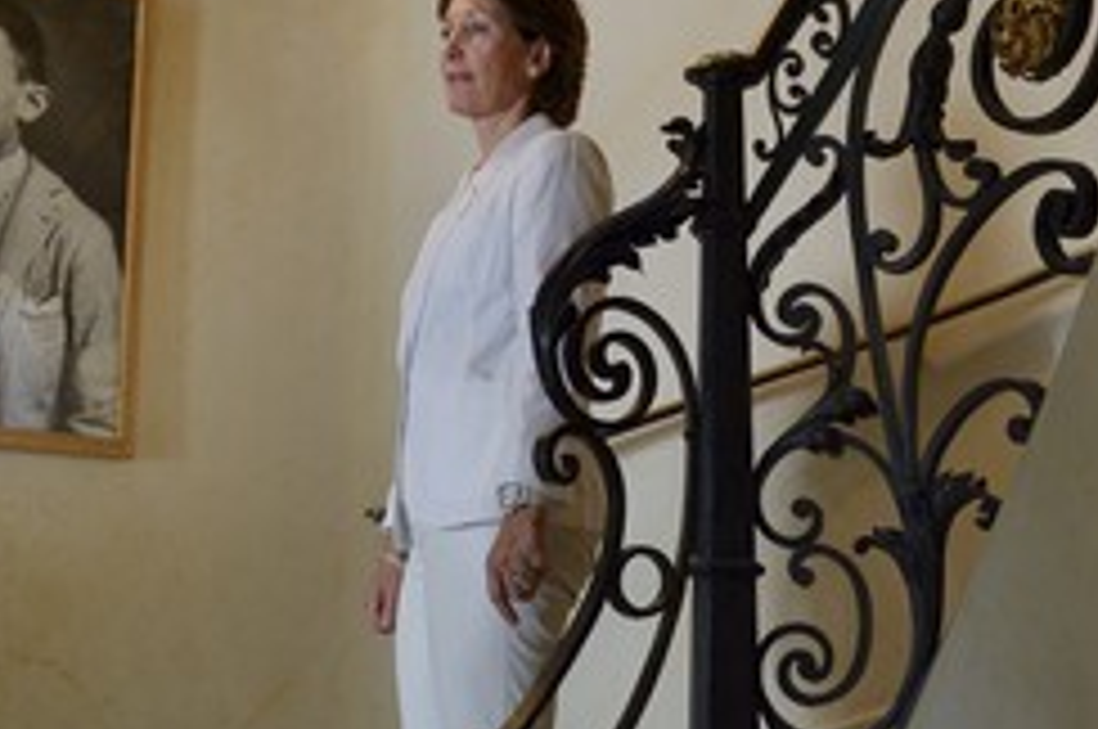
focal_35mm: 50
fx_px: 1523
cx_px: 400
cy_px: 369
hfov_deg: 39.3
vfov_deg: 26.9
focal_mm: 29
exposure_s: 1/125
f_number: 4
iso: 1600
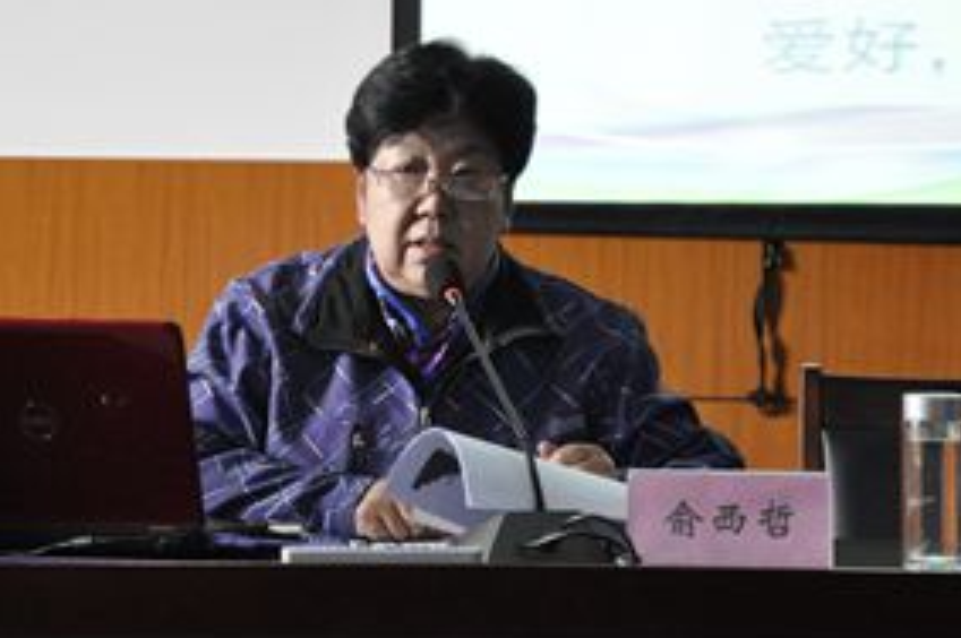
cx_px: 438
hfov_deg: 8.8
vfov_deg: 5.9
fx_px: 6232
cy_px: 229
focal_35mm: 234
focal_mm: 105
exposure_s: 1/60
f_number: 5.6
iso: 2500
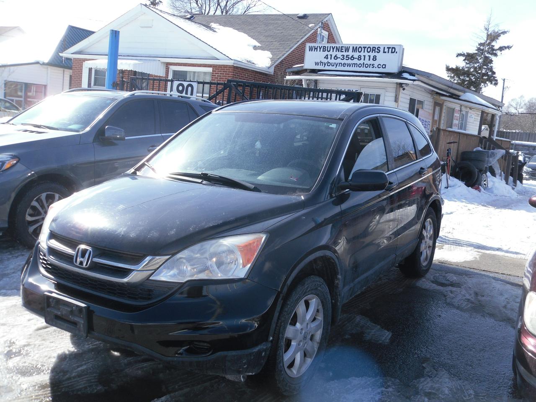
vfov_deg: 40.7
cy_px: 201
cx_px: 268
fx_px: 542
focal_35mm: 35
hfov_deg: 52.6
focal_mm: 6.3
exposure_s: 1/122
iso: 80
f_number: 8.2
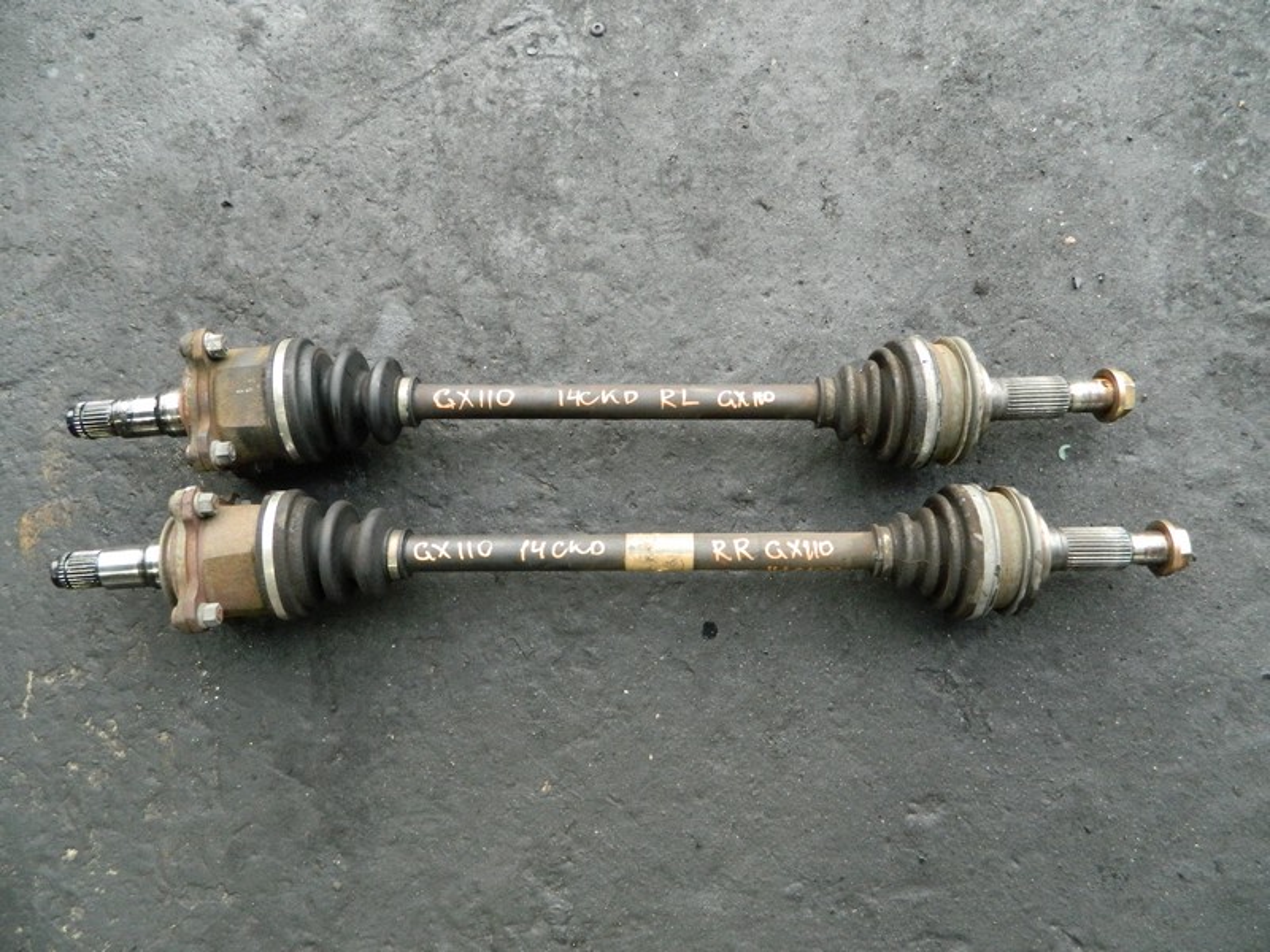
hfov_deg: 69.4
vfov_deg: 54.9
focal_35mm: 25
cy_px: 476
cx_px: 635
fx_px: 917
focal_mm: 4.5
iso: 400
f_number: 3.1
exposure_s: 1/100
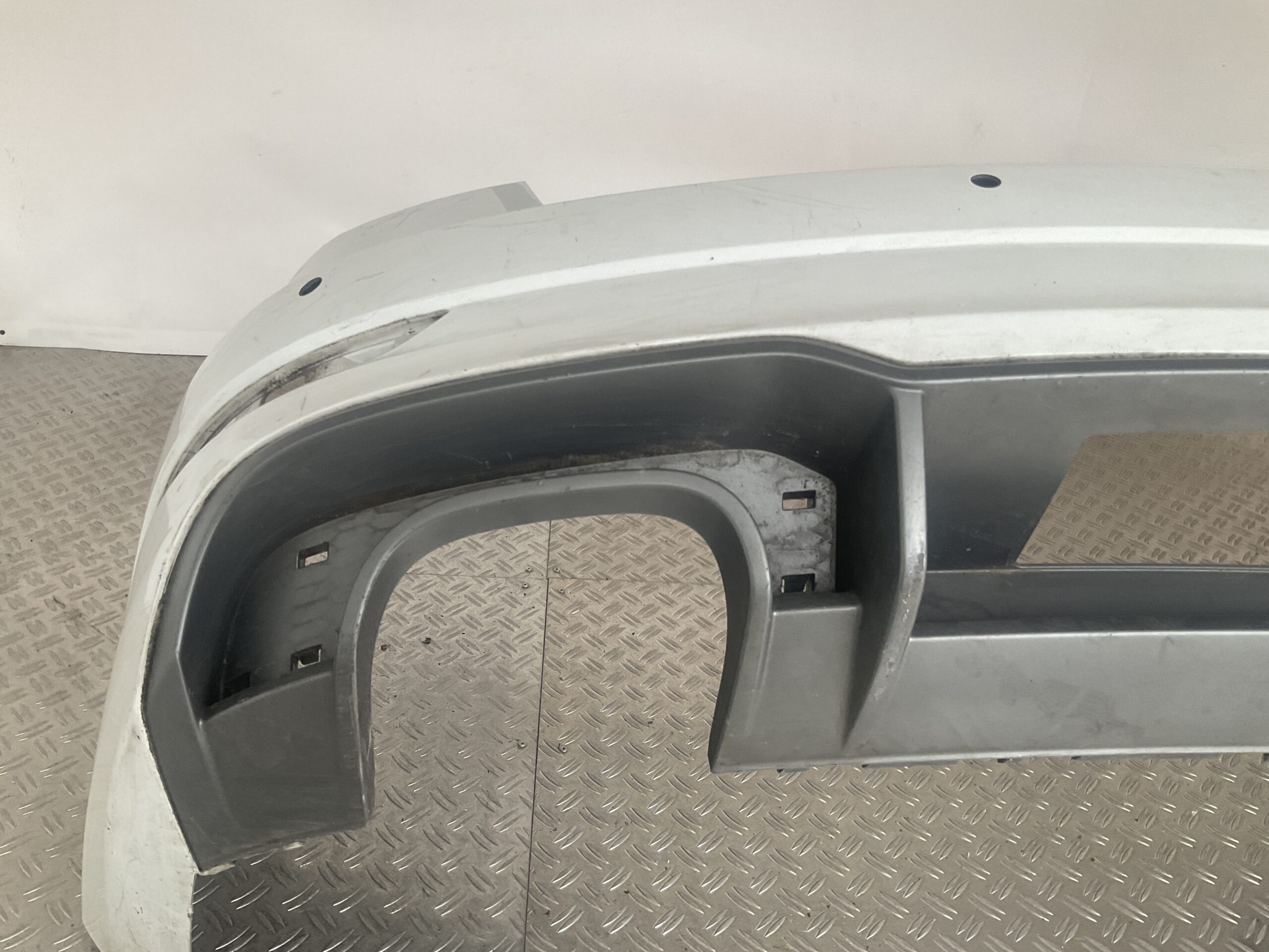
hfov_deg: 61.7
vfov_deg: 48.2
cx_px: 634
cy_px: 476
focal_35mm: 29
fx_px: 1063
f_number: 1.8
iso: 64
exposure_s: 1/100
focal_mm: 3
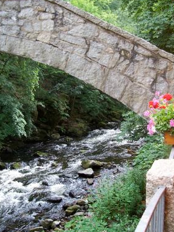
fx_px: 275
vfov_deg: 45.8
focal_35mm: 41
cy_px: 111
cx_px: 93
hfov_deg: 35.1
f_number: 2.7
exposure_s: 1/125
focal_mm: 5.6
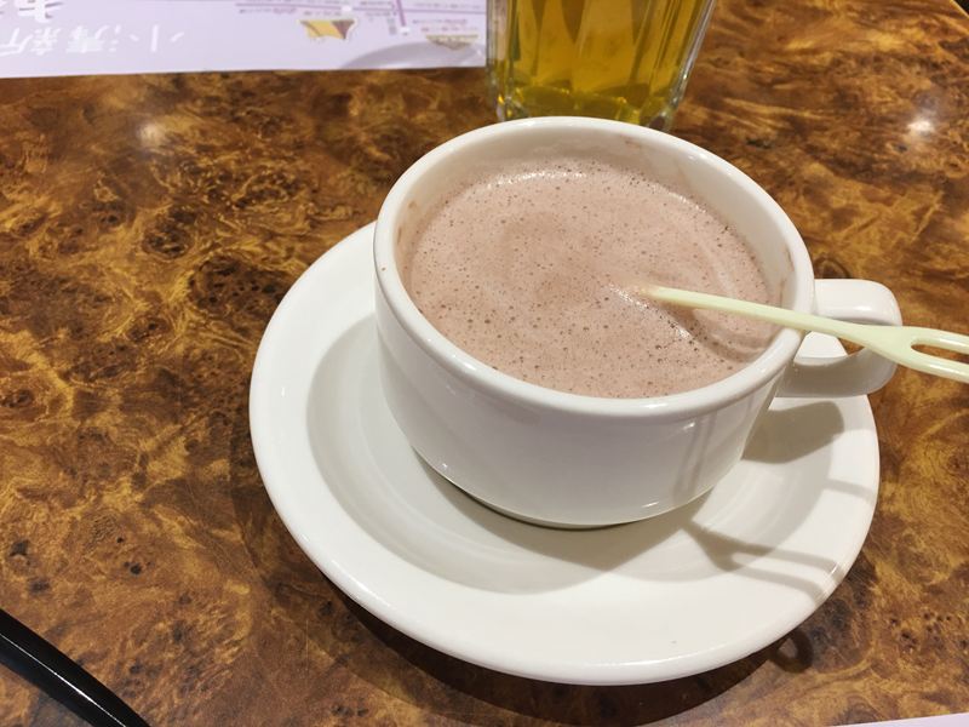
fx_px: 812
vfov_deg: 48.2
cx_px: 484
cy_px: 364
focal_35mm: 29
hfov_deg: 61.7
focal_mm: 4.15
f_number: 2.2
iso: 40
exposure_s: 1/15
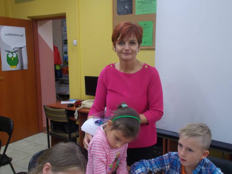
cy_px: 87
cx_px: 116
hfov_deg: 47.8
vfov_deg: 36.8
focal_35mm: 39
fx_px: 261
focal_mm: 6.9
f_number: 3.9
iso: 200
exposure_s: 1/25
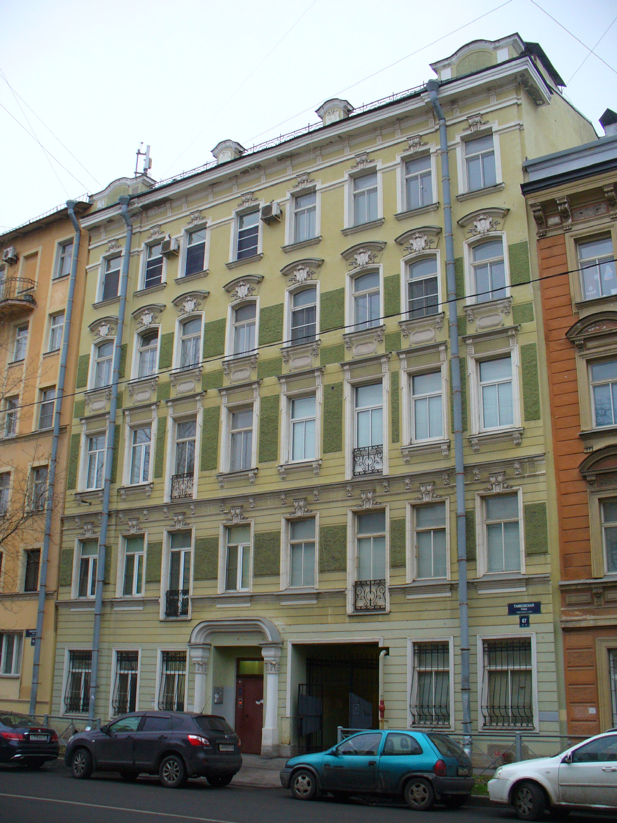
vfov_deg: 50.1
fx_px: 879
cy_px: 412
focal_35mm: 37
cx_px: 308
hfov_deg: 38.7
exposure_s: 1/40
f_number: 2.8
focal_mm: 6.1
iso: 100
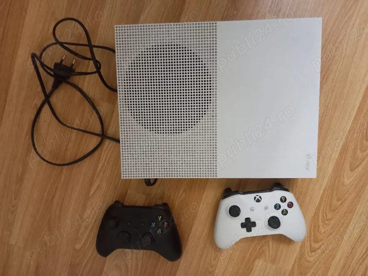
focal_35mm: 27
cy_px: 138
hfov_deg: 65.3
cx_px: 184
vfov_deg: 51.4
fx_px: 287
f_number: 1.8
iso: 800
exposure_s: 1/17
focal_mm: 4
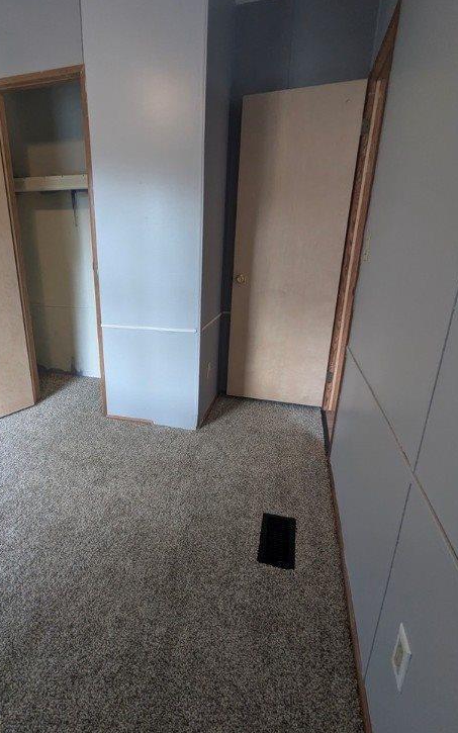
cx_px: 170
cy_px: 369
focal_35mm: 18
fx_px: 360
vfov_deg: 91.1
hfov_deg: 64.0
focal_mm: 2.35
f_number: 2.2
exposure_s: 1/71.8
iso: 411
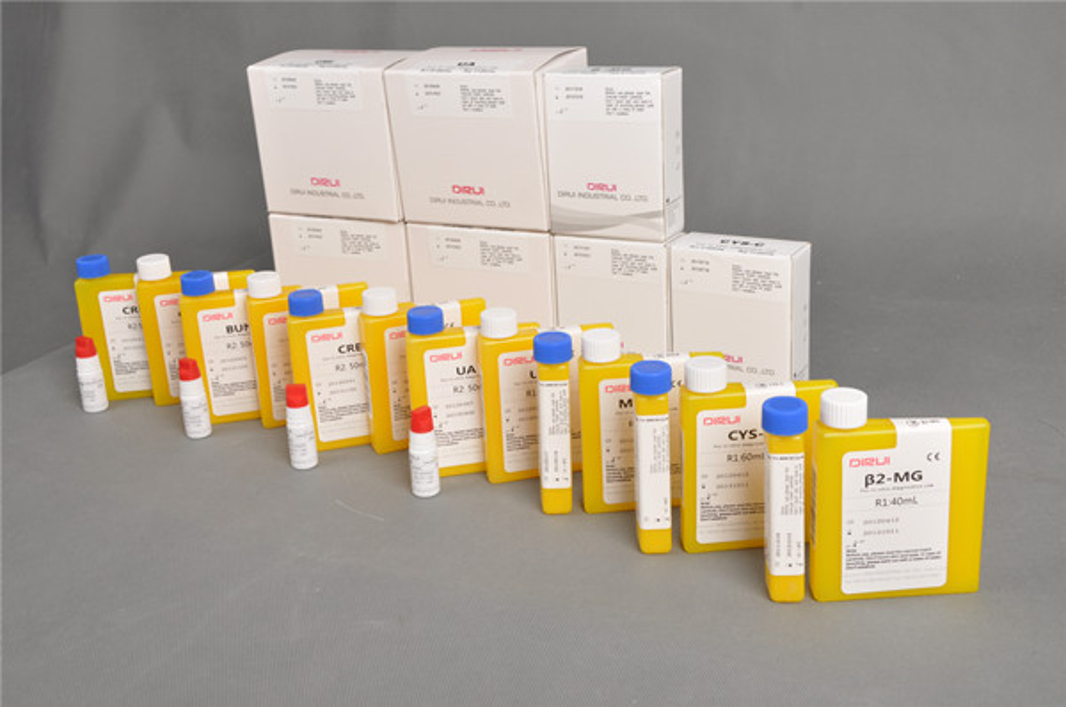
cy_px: 354
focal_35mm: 45
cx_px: 533
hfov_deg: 43.7
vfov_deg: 29.8
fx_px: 1330
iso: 200
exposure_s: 1/125
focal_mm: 30
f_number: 11
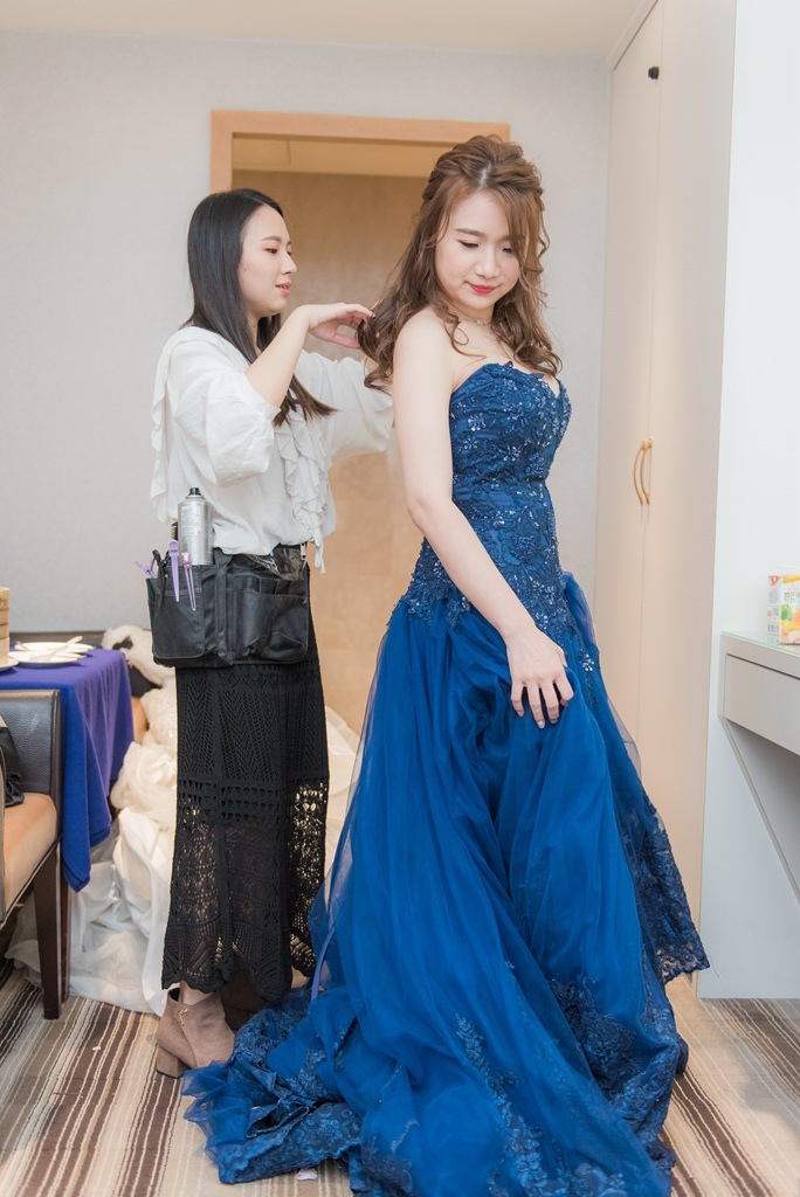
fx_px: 1265
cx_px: 400
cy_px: 598
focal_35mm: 38
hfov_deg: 35.1
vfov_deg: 50.7
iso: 1600
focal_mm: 38
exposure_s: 1/200
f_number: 3.2
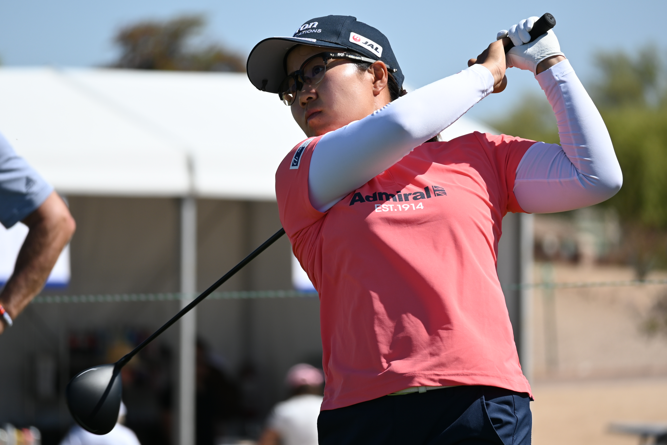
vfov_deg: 3.7
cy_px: 222
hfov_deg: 5.5
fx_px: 6947
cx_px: 334
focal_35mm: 375
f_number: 6.3
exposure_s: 1/500
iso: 110
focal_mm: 250
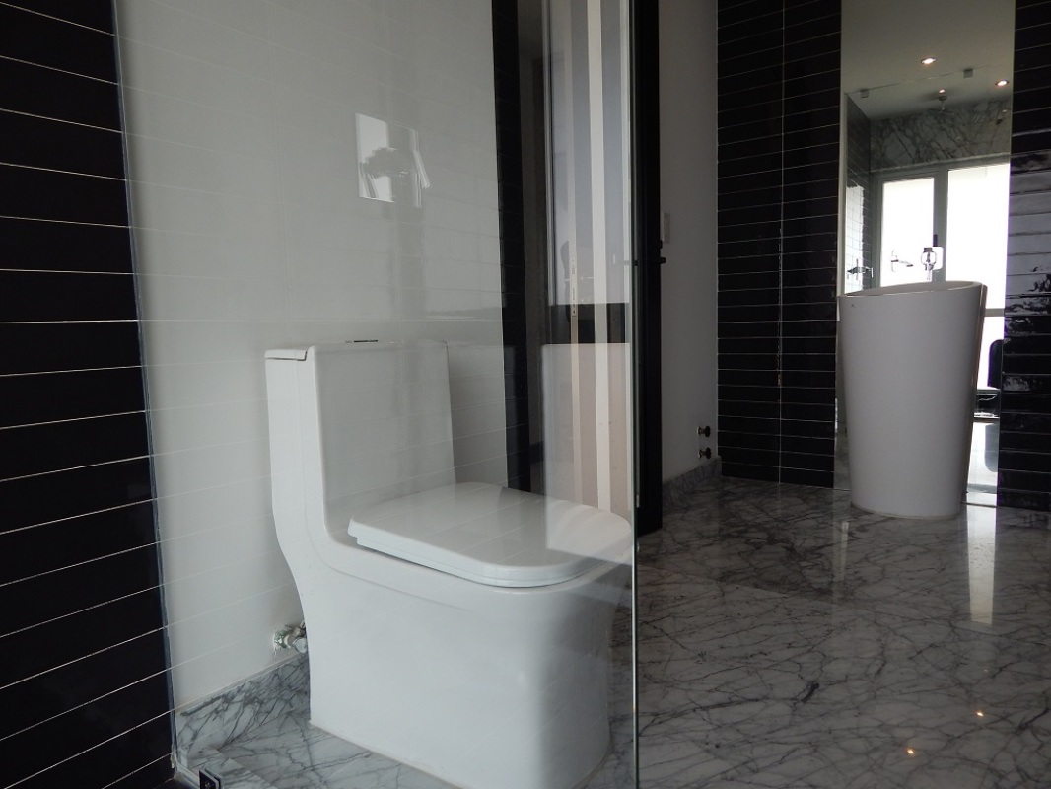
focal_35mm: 23
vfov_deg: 58.9
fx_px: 698
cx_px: 526
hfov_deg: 73.9
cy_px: 394
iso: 125
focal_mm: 4
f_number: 3
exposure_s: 1/200
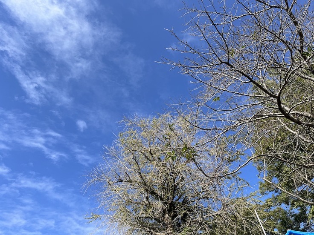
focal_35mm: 26
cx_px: 157
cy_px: 118
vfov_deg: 53.1
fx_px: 236
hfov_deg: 67.3
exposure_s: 1/2463
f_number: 1.6
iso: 50
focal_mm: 5.1
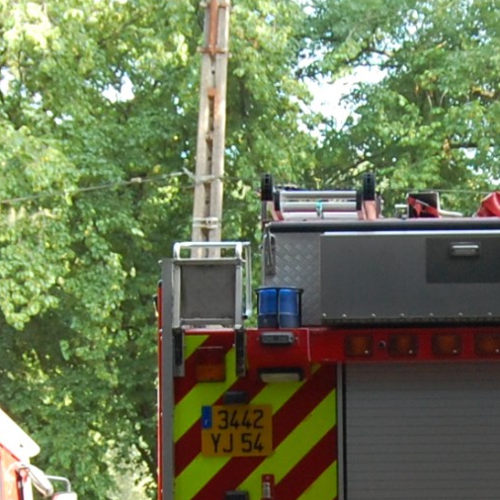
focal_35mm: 180
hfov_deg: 9.7
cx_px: 465
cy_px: 434
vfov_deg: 9.7
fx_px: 2942
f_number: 5
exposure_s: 1/100
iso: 400
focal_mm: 26
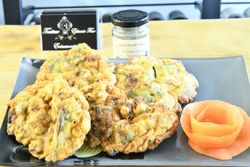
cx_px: 125
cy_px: 84
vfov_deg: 22.6
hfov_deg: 33.4
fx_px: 417
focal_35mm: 60
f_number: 20
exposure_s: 1/8
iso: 10000
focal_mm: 60
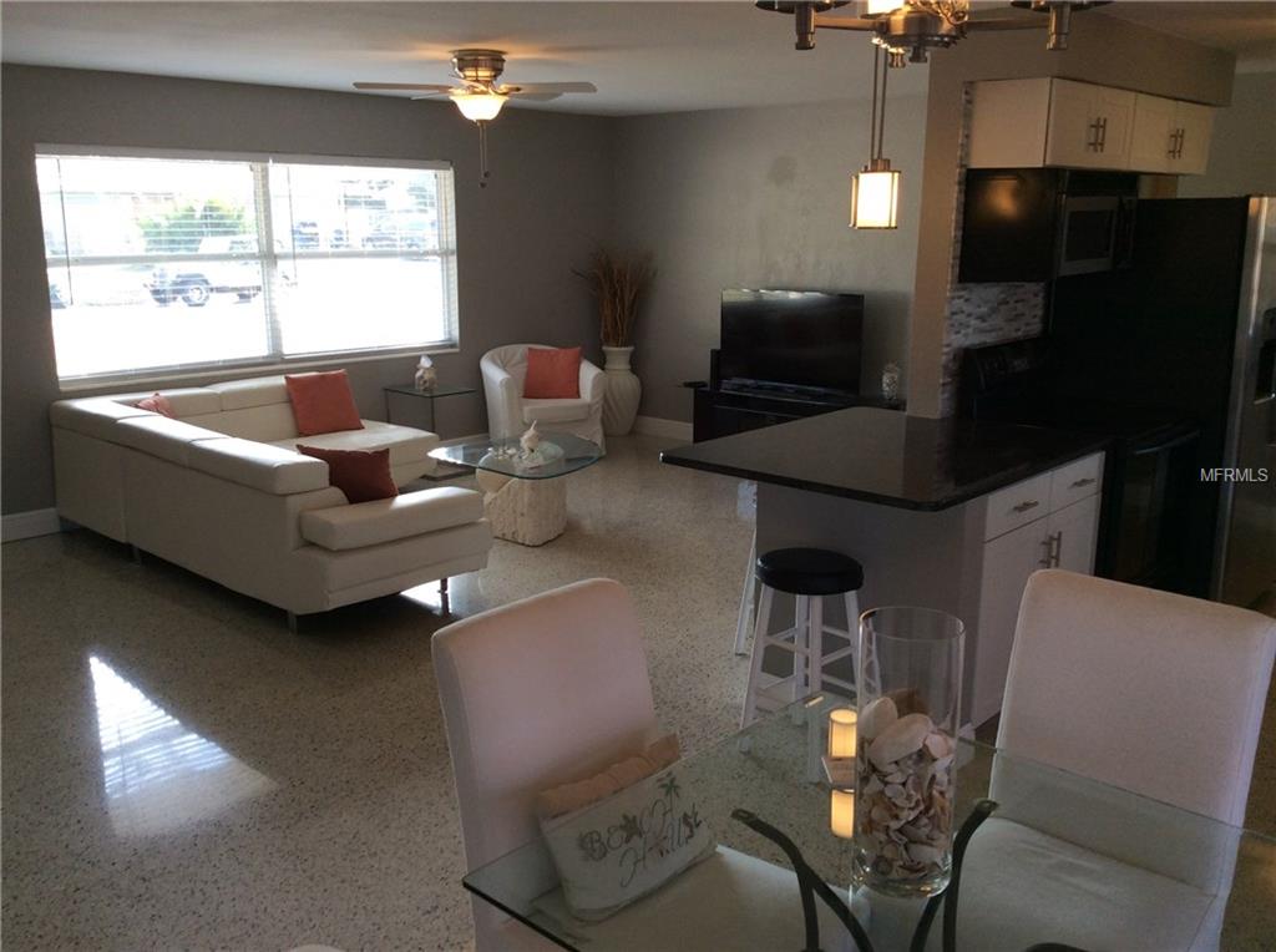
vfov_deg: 44.0
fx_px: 1177
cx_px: 638
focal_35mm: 32
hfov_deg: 56.9
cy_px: 476
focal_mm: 3.3
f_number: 2.4
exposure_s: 1/60
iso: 32
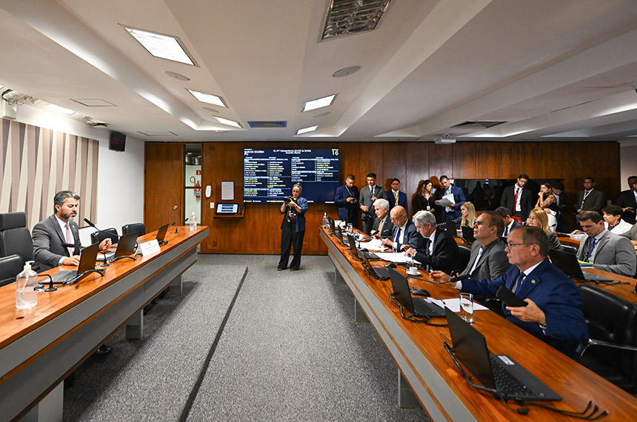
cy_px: 211
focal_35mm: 18
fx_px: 318
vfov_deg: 67.2
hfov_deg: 90.1
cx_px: 318
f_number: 2.8
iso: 1600
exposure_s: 1/160
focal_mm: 18
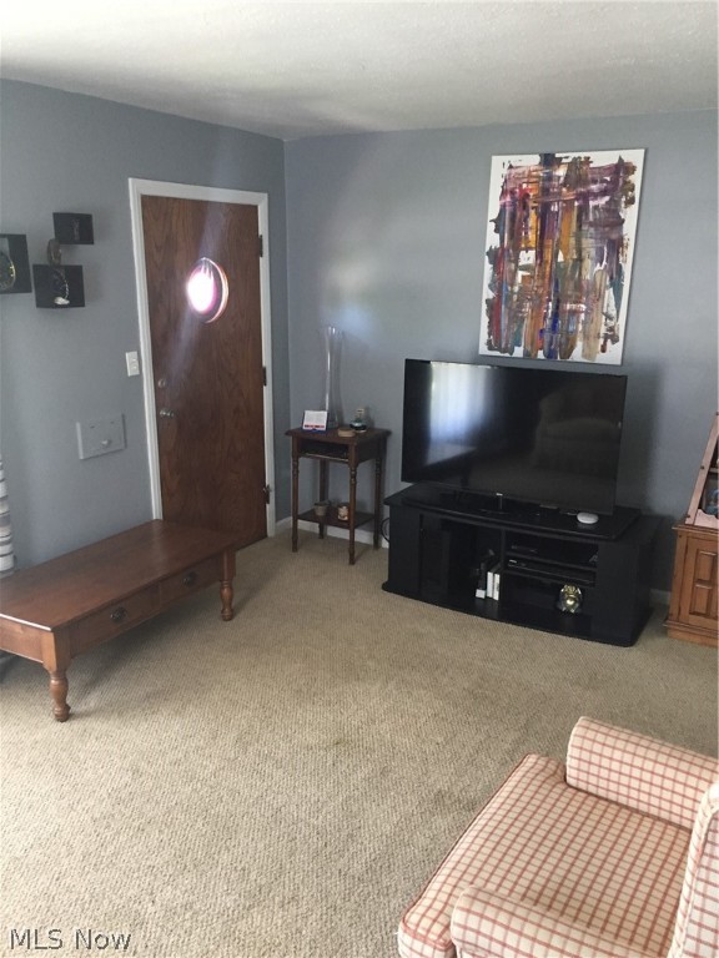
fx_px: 803
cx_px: 360
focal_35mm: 29
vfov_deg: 61.7
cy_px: 479
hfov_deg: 48.2
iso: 200
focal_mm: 4.15
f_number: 2.2
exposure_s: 1/30
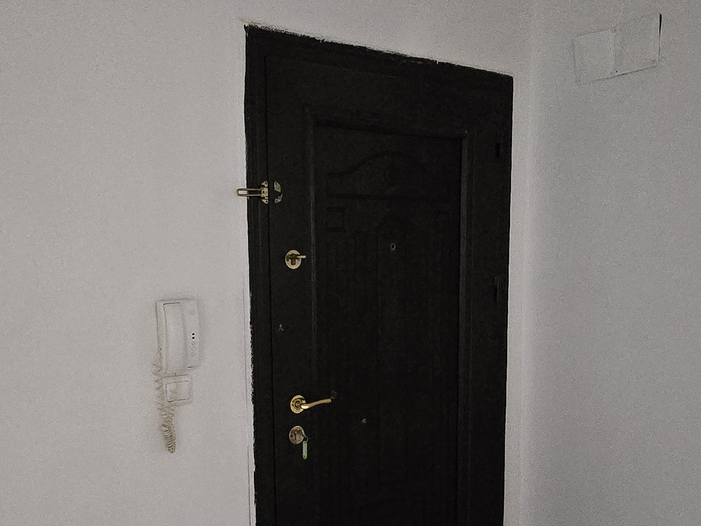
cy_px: 381
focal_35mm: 35
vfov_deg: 39.8
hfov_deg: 52.6
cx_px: 331
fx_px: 709
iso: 1600
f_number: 2.2
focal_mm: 2.2
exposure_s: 1/60
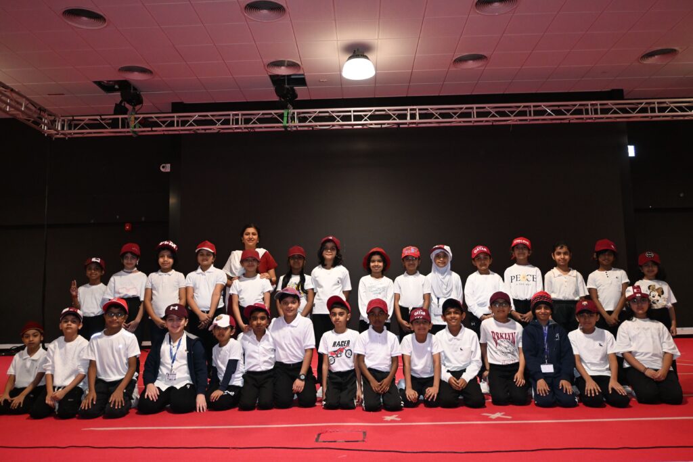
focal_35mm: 31
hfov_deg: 60.7
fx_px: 592
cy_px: 231
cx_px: 346
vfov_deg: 42.7
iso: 1600
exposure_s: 1/200
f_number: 3.8
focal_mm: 20.5
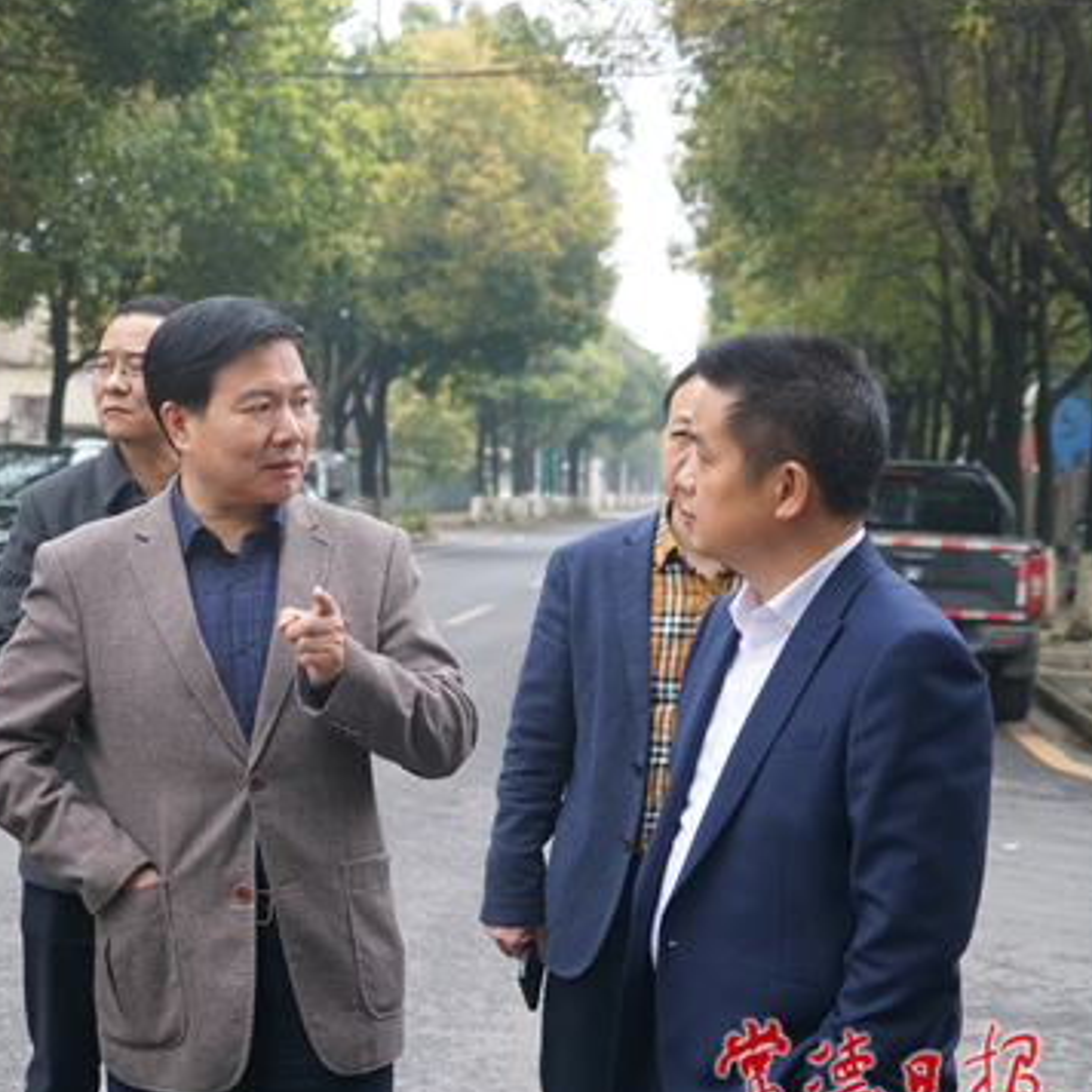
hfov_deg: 26.7
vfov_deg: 27.3
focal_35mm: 63
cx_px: 193
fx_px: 2248
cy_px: 571
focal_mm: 44
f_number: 4.5
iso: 1250
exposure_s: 1/160
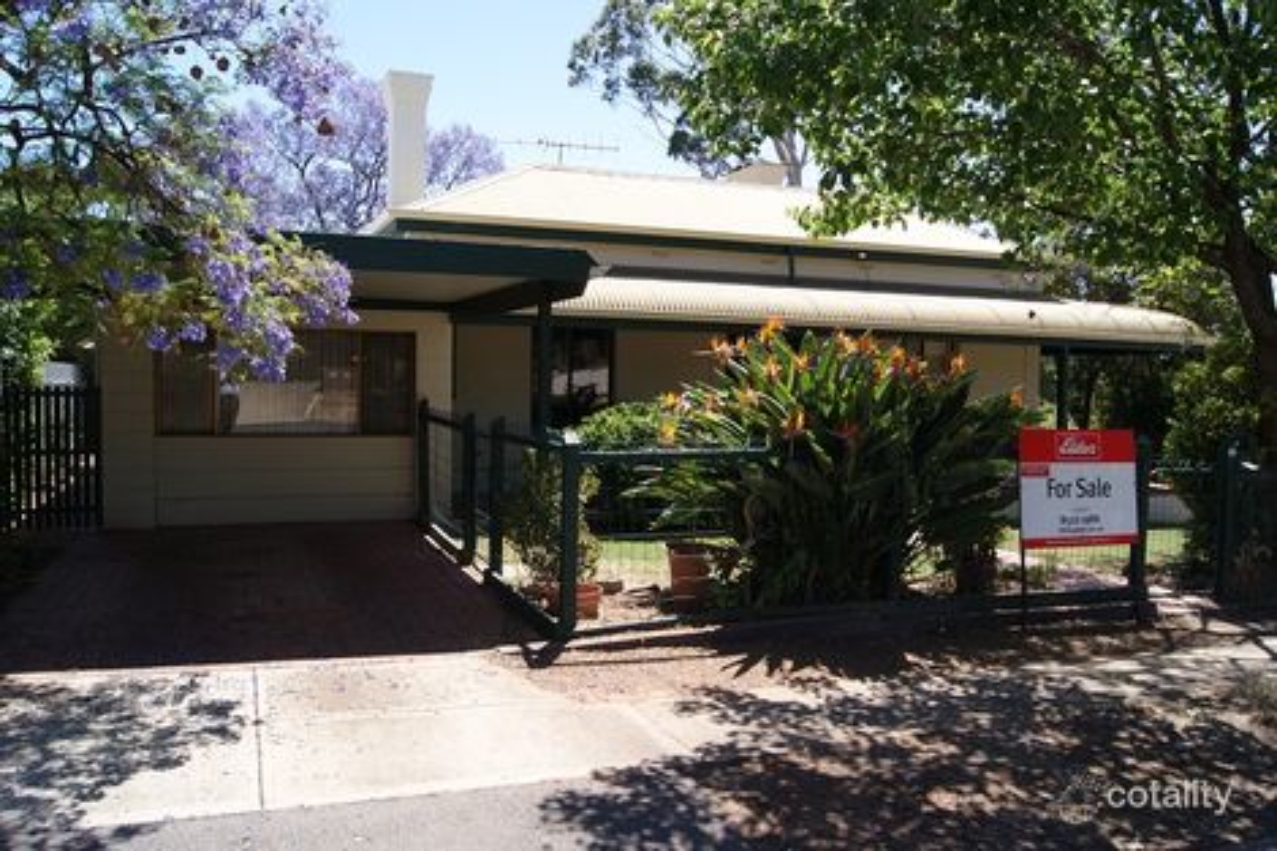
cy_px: 426
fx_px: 957
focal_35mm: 27
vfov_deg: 47.9
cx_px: 638
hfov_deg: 67.4
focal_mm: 18
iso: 100
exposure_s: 1/80
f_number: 9
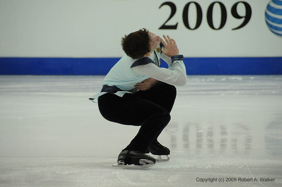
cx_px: 141
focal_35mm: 300
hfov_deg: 6.9
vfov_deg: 4.6
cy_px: 94
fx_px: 2347
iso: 3200
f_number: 5.6
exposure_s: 1/1250
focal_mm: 200
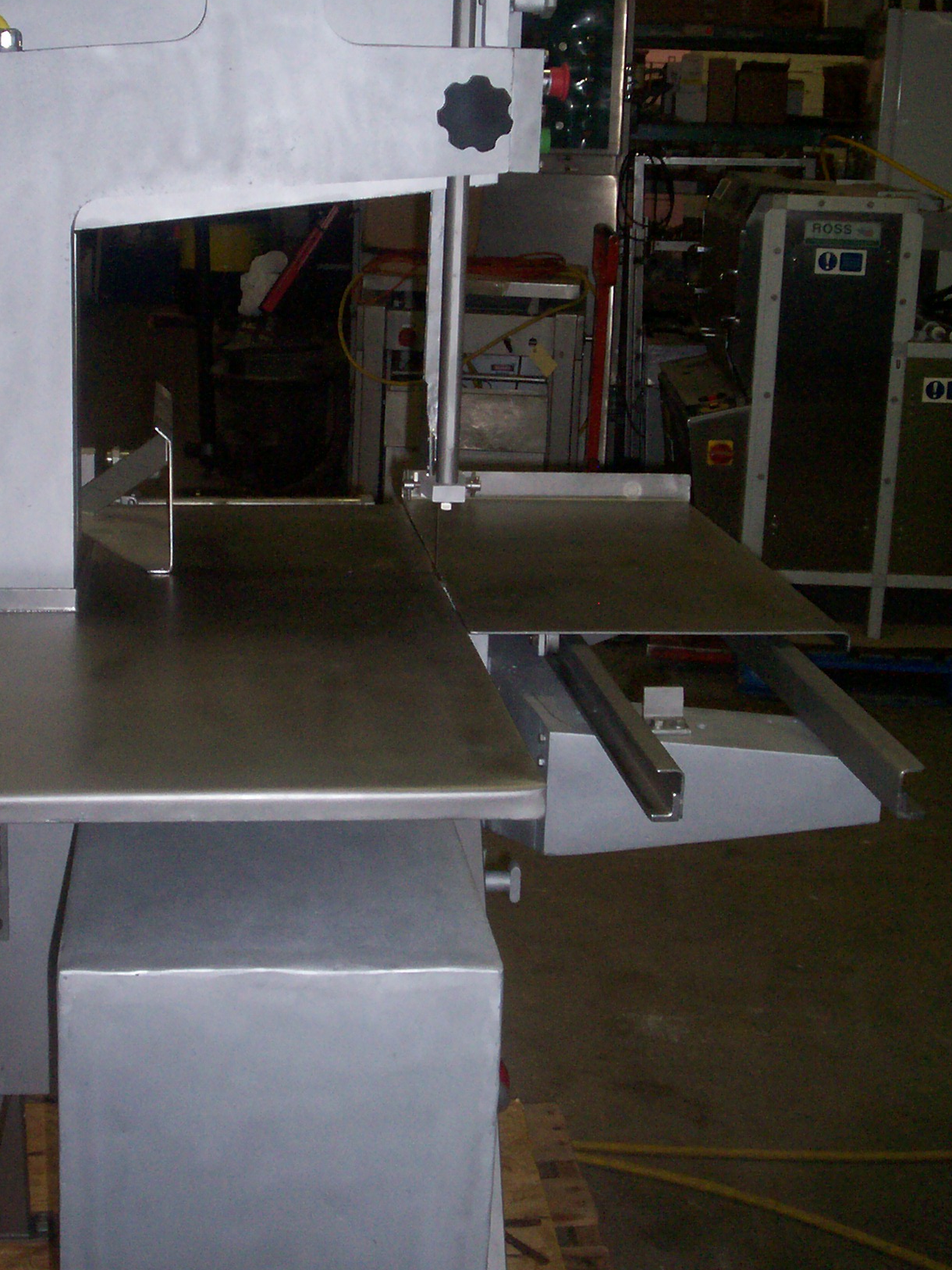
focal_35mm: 51
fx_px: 1870
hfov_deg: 28.5
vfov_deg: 37.3
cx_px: 362
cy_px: 501
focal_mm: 5.9
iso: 140
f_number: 4.5
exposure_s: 1/64
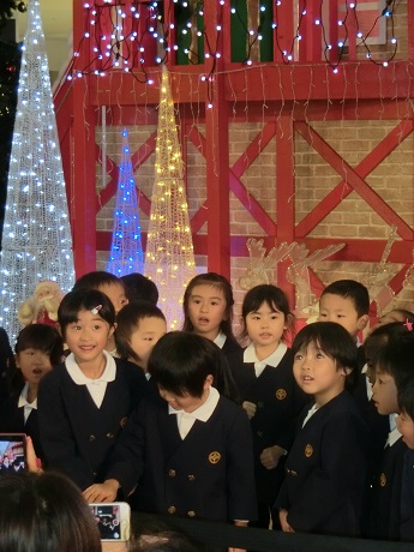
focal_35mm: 110
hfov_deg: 13.5
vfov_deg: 17.9
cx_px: 207
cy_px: 276
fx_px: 1754
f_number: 5.4
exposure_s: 1/60
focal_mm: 19.54
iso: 400
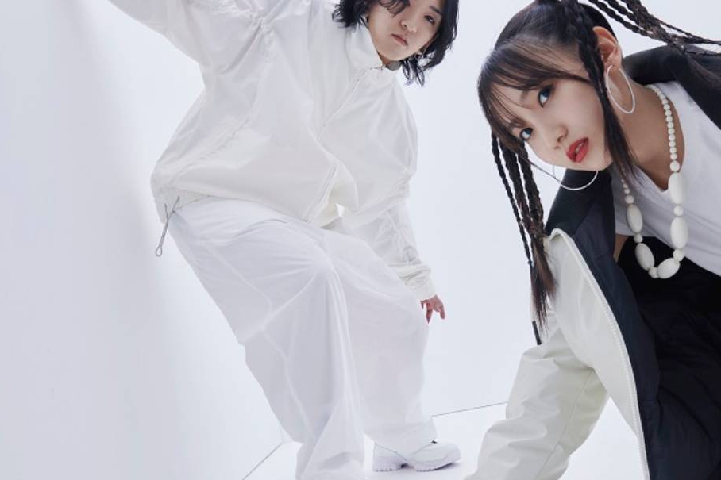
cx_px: 515
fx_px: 741
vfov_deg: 35.8
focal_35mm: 37
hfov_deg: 50.4
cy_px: 281
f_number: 8
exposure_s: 1/160
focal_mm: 24
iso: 400
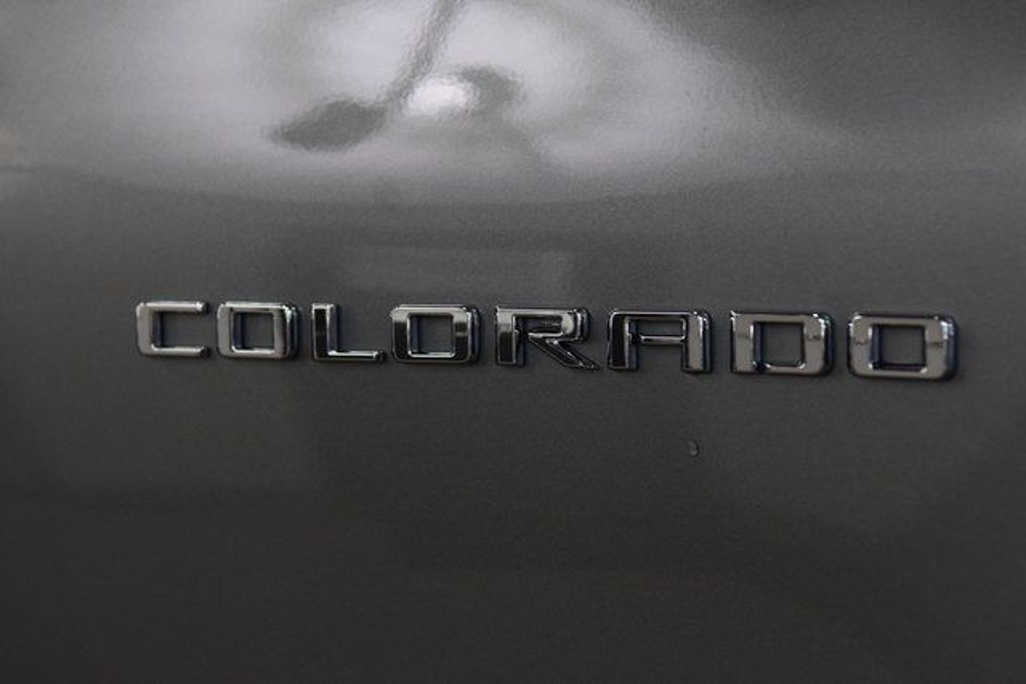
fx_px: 2993
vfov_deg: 13.0
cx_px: 513
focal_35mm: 105
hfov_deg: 19.5
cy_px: 342
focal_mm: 70
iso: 1600
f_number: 5
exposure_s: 1/125
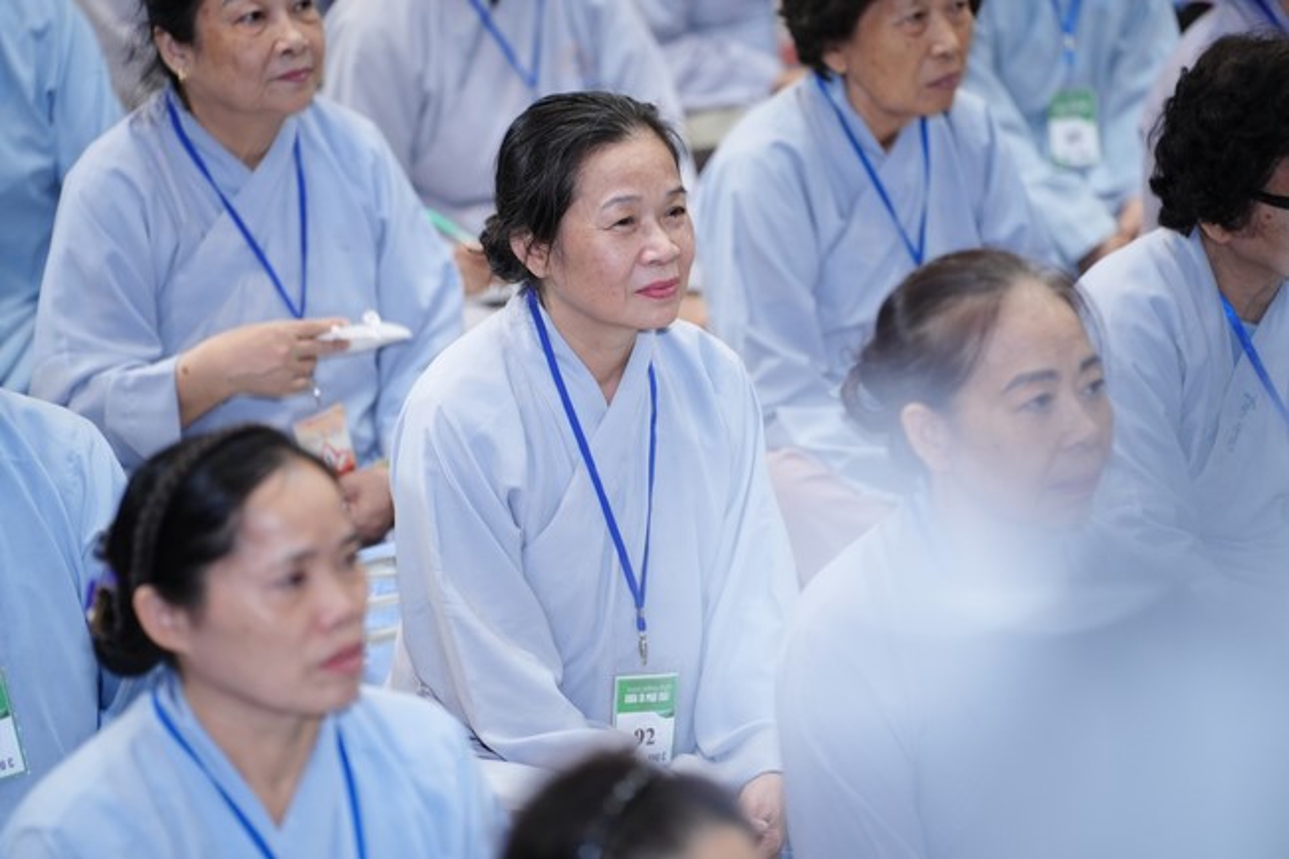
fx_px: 5369
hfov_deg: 13.7
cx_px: 644
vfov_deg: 9.1
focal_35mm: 150
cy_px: 430
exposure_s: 1/160
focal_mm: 150
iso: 2000
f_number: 2.8
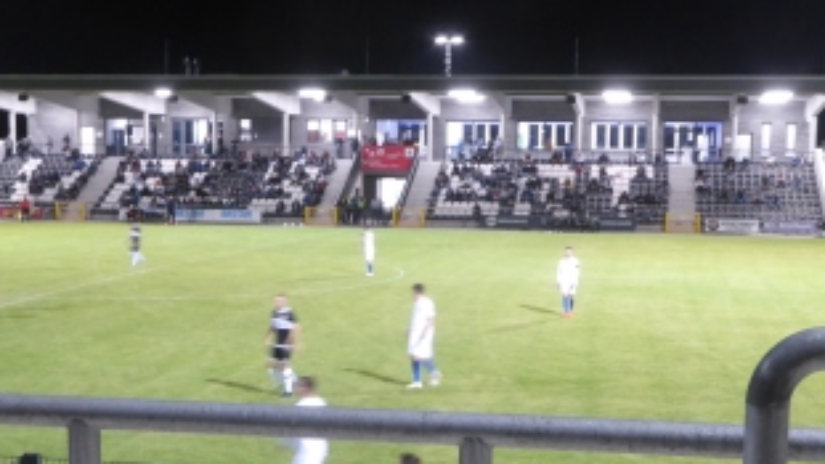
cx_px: 390
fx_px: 1378
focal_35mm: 63
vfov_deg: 19.0
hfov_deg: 33.3
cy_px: 342
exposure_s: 1/6
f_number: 3.8
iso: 400
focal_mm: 7.2
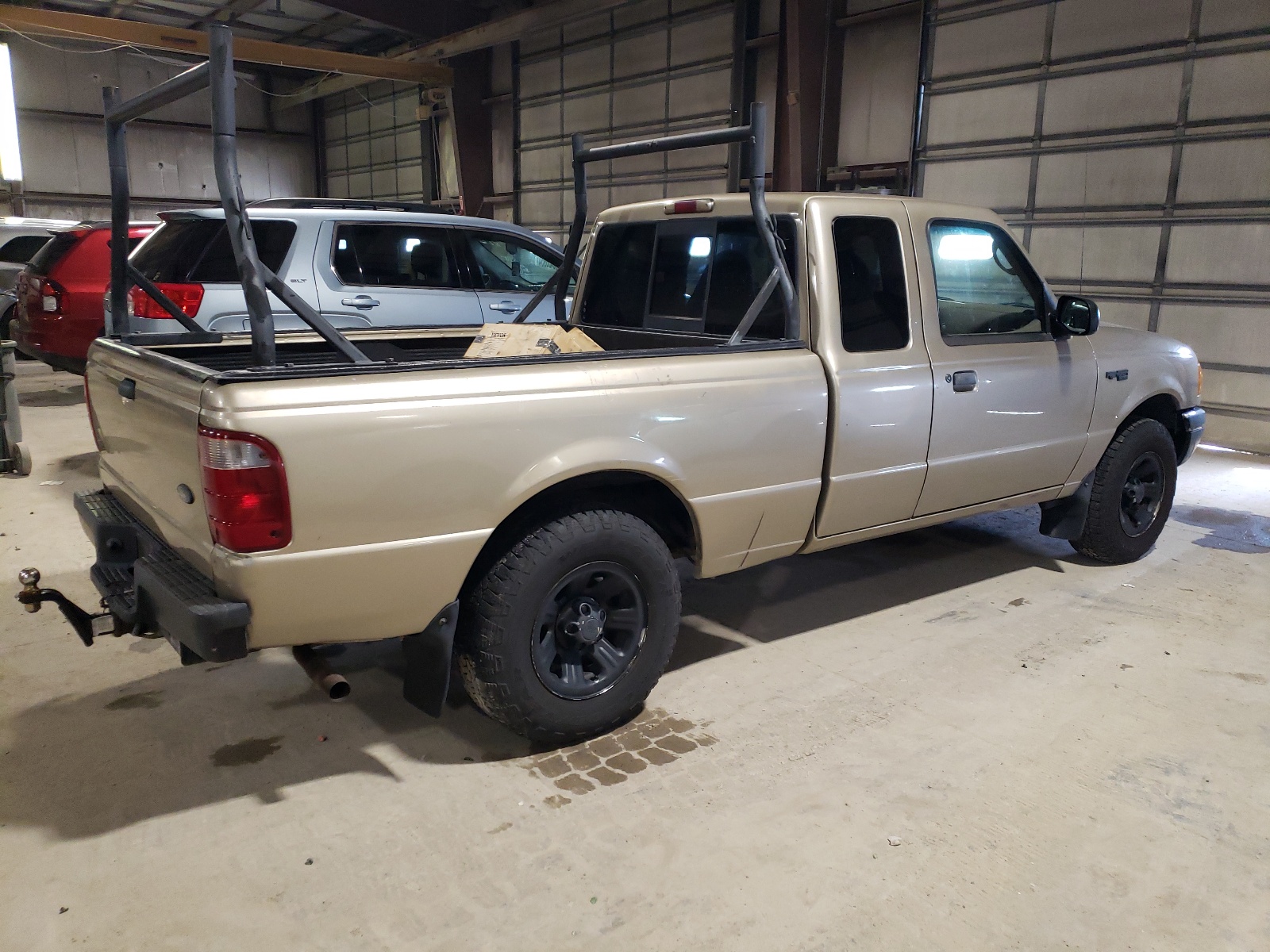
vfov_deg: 53.1
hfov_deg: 67.3
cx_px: 635
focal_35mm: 26
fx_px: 954
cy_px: 476
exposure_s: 1/60.2
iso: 285
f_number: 1.5
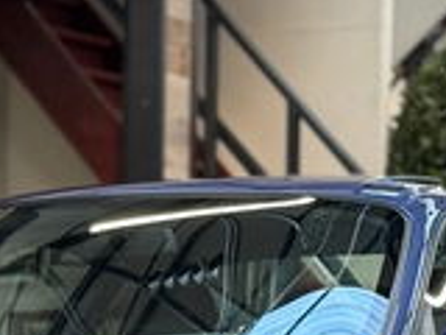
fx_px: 2976
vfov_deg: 6.4
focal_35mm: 231
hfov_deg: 8.5
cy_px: 466
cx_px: -50
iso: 125
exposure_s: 1/100
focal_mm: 6.76
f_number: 1.78
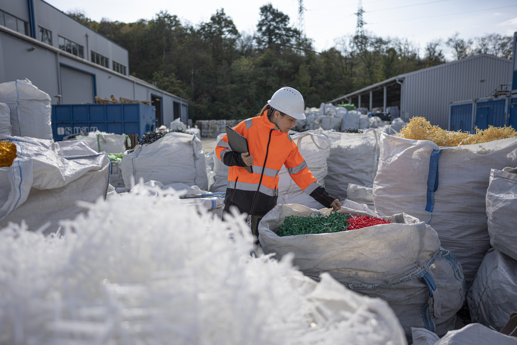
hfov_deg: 73.7
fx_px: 345
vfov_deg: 53.1
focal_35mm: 24
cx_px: 258
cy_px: 172
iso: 125
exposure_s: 1/6400
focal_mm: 24
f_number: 1.8
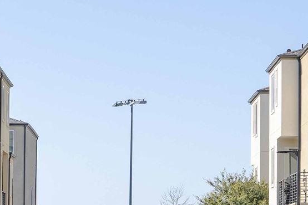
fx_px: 1942
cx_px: 134
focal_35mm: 227
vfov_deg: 6.1
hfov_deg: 9.1
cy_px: 142
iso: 100
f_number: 4.5
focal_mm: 41
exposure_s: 1/1000
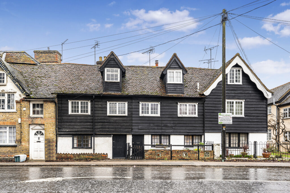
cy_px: 96
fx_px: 185
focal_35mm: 23
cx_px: 145
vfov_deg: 55.1
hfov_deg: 76.1
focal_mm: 23
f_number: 7.1
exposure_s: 1/30
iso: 100
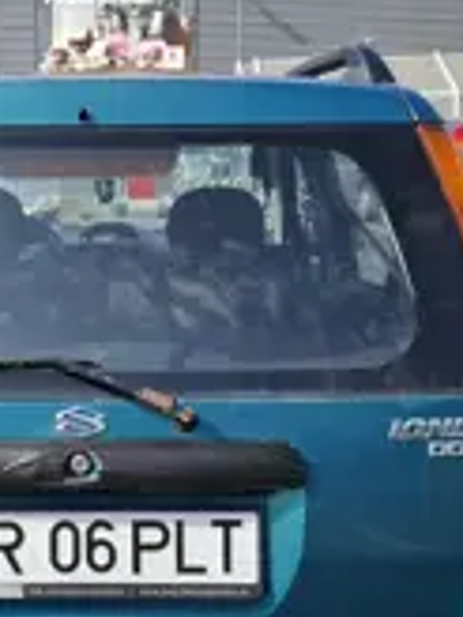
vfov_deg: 34.3
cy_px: 327
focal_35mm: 56
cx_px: 102
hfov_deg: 25.7
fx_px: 999
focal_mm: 5.54
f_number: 1.8
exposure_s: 1/1157
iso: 50
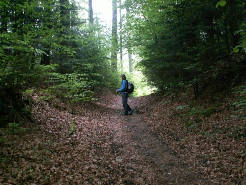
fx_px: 341
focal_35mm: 48
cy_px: 92
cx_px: 123
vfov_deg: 30.3
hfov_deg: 39.7
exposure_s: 1/13
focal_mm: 8.01
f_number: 3.2
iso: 160
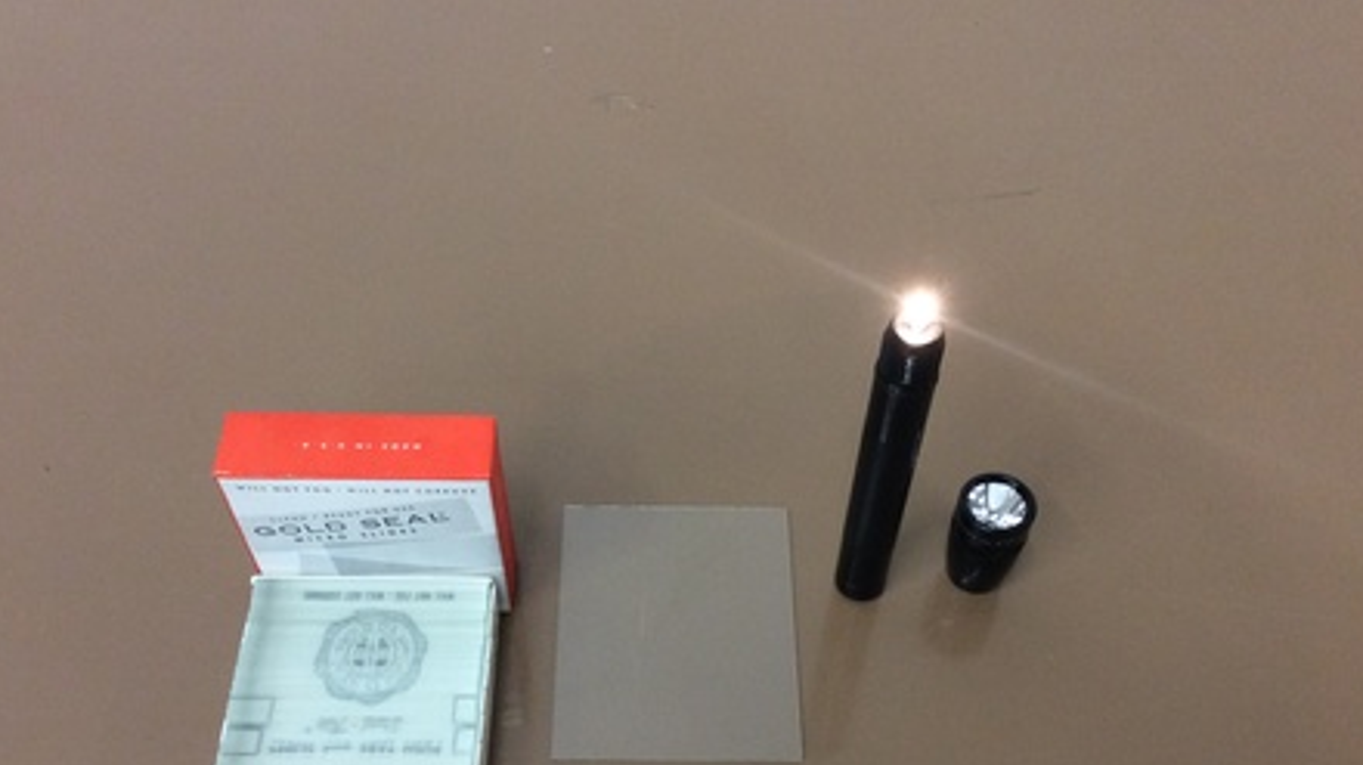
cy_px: 503
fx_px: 1373
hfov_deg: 52.8
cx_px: 657
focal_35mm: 38
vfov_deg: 30.9
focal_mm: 3.3
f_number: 2.4
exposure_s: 1/25
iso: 100
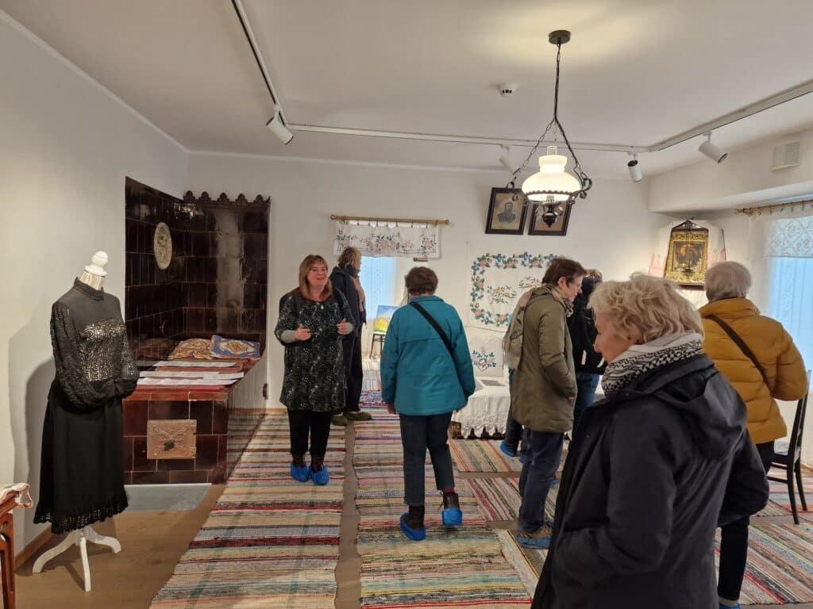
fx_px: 540
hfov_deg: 73.9
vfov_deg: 58.9
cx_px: 406
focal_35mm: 23
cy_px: 304
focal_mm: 6.4
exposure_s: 1/100
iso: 160
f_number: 1.8
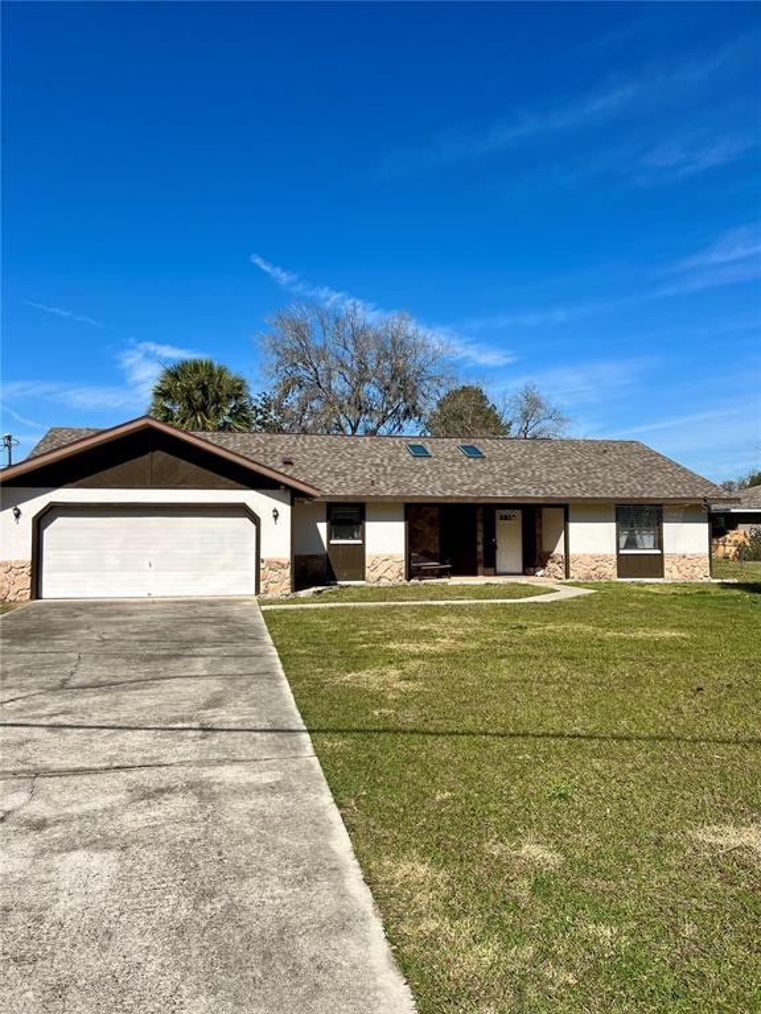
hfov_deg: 53.1
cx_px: 380
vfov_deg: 67.3
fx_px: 762
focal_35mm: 26
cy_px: 507
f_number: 1.5
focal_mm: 5.7
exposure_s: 1/5882
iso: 50
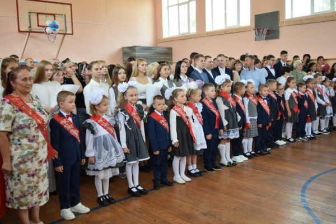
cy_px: 112
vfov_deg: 38.4
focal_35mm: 34
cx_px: 168
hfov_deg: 55.1
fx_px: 322
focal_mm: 23
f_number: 4.5
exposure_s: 1/80
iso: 400
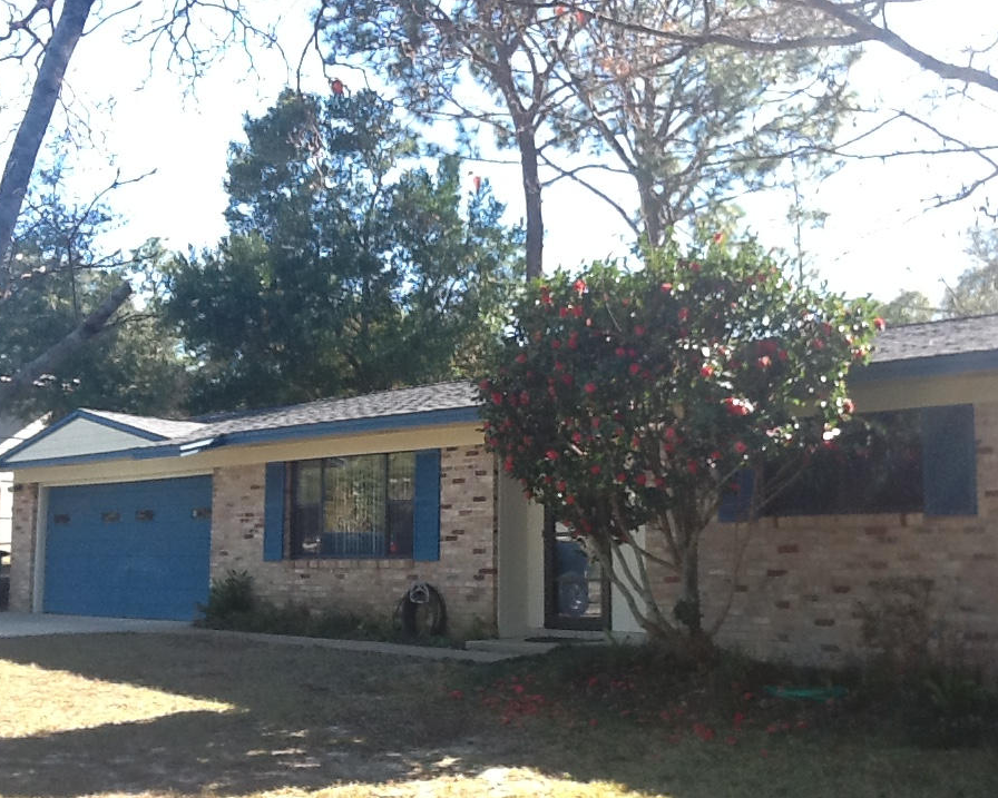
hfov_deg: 40.3
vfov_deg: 32.8
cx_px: 509
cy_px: 398
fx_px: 1359
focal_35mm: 46
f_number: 2.4
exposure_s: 1/250
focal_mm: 2.03
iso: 40
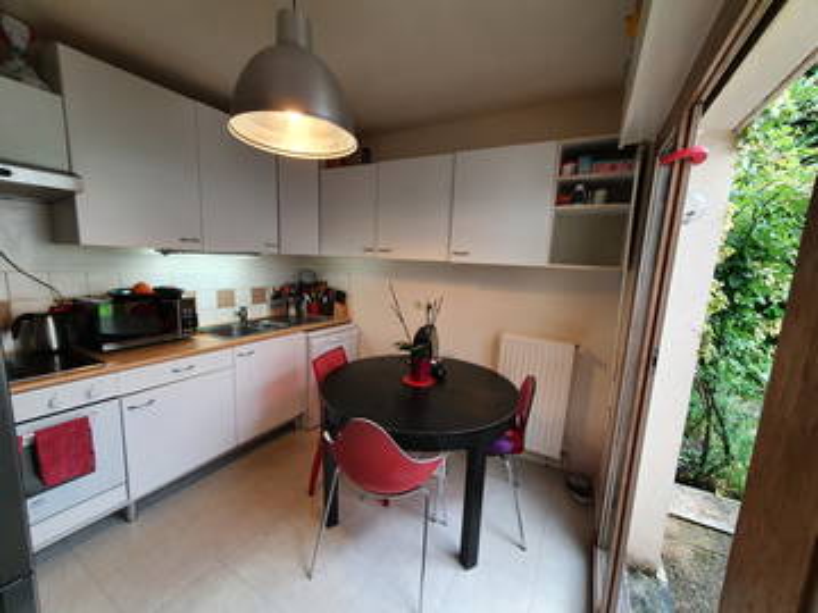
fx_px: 307
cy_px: 306
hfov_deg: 106.2
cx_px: 409
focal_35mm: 13
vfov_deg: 89.9
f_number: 2.2
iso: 125
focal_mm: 1.8
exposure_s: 1/50
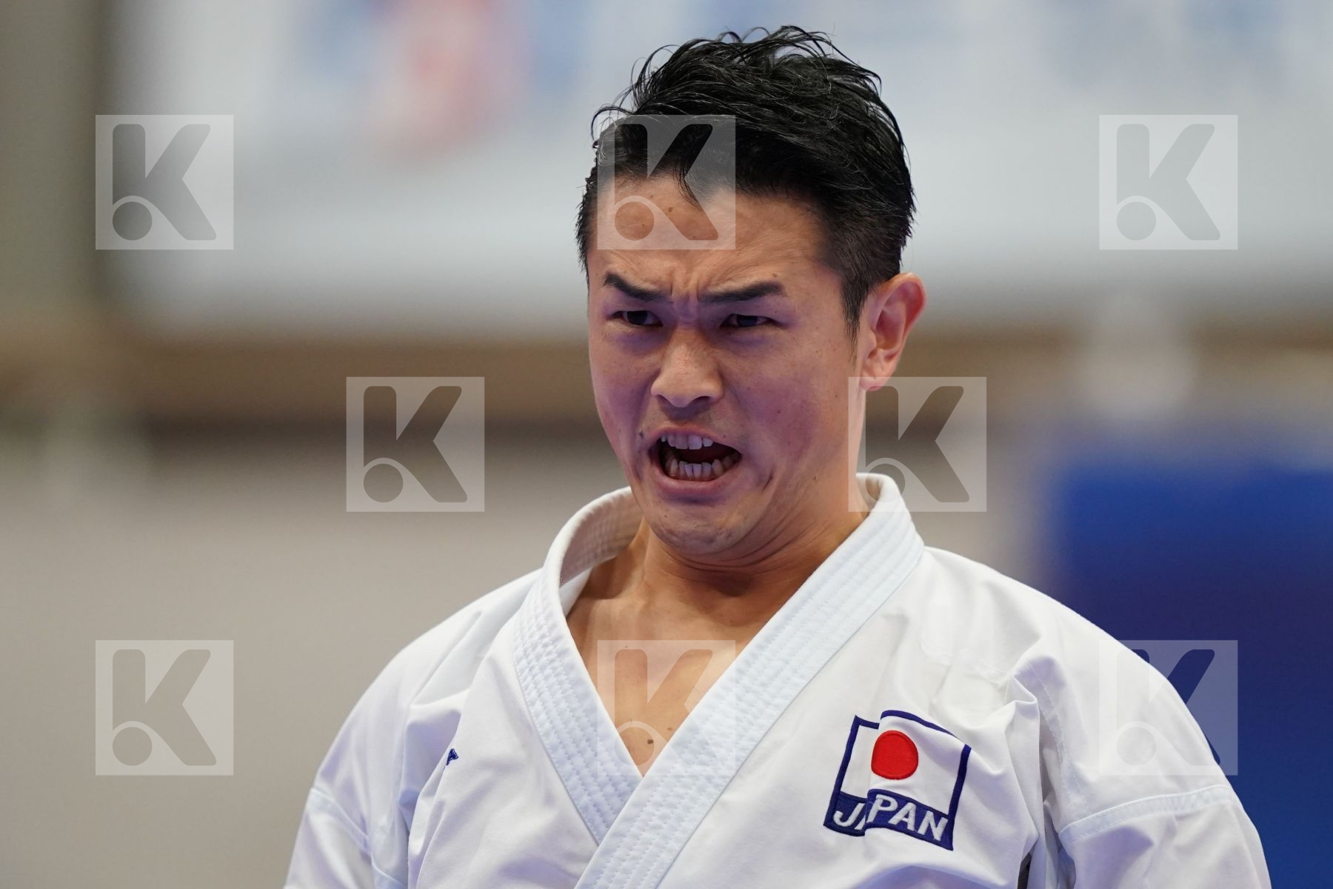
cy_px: 444
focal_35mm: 600
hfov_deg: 3.4
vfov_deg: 2.3
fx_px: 22215
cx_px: 666
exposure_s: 1/500
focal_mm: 400
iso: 2000
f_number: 2.8
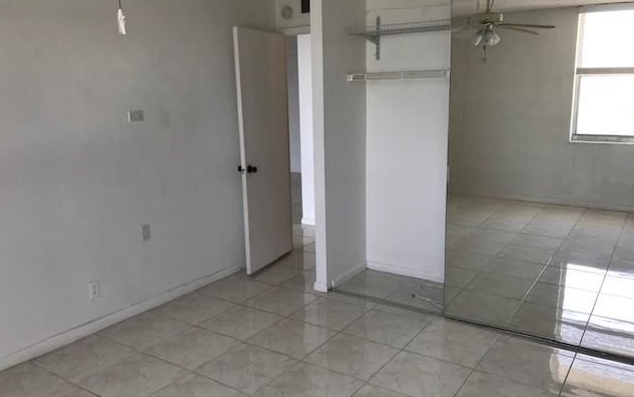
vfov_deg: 41.8
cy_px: 219
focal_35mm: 30
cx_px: 314
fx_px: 518
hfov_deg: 62.9
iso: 25
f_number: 1.8
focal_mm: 3.99
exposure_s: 1/120
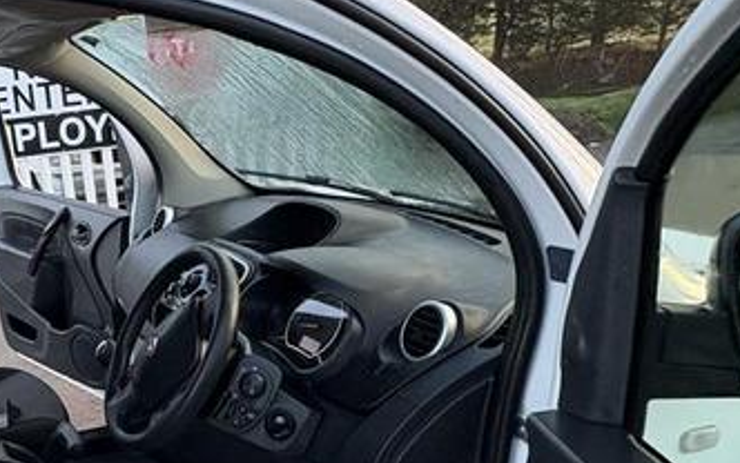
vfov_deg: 31.1
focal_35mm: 40
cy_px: 381
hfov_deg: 46.2
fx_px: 807
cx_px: 127
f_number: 2.2
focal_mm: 2.22
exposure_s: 1/113
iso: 125
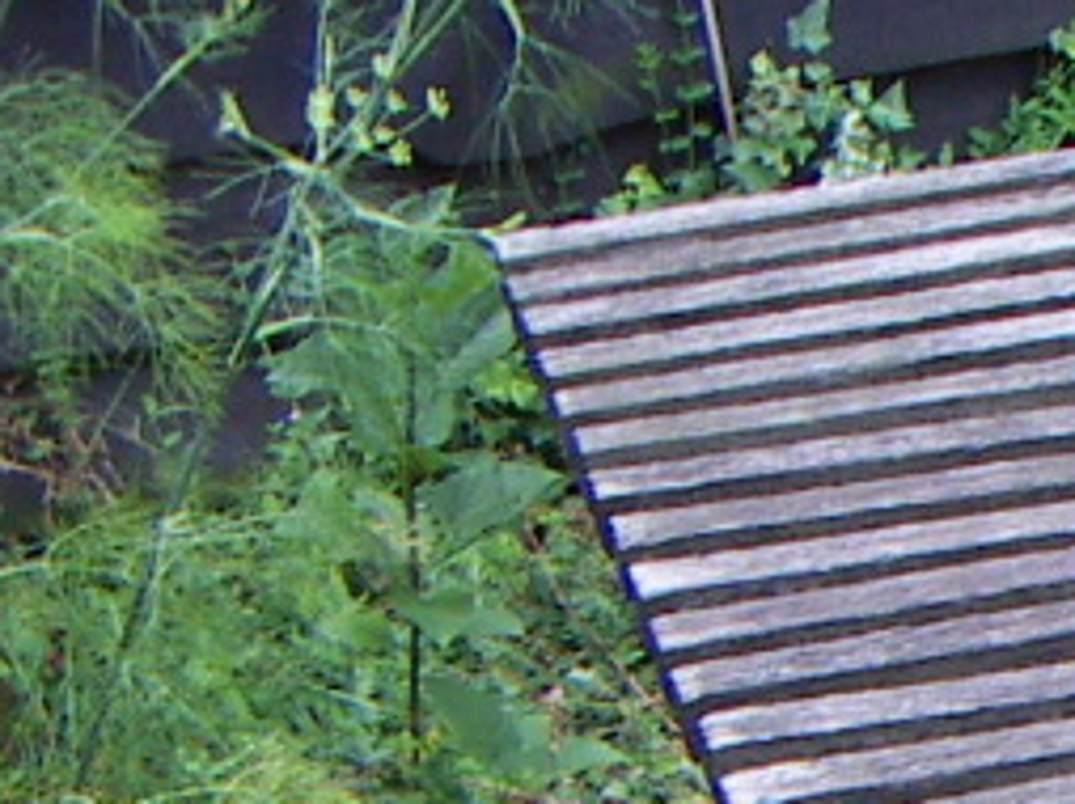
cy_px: 1308
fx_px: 4406
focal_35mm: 142
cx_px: 1858
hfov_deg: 12.8
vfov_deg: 10.0
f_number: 2.8
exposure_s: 1/80
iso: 50
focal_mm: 4.7
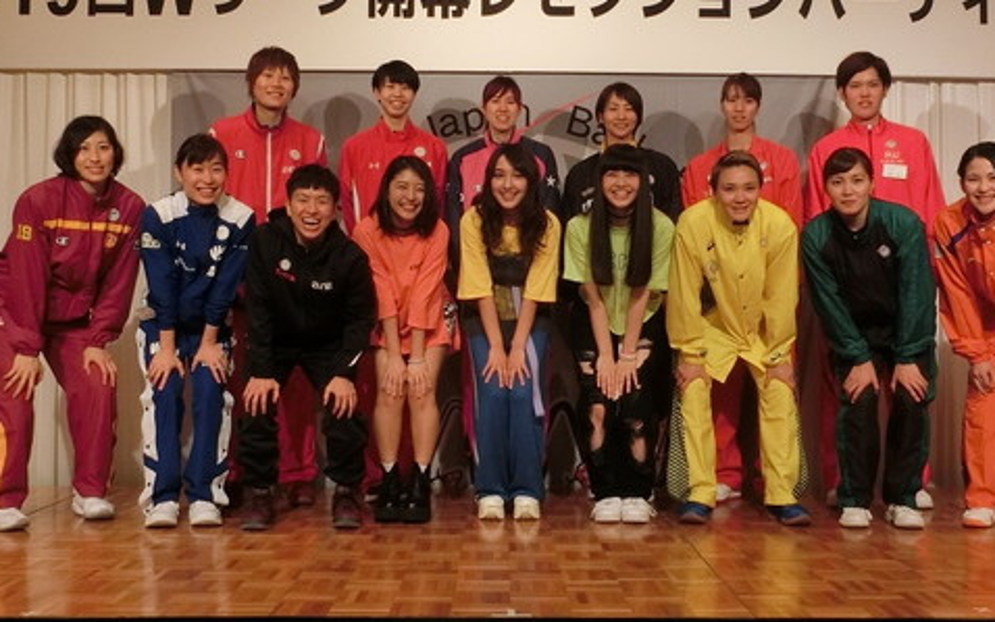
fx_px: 1248
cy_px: 293
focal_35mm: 46
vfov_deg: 28.0
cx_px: 504
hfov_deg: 43.5
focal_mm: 6
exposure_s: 1/60
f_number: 3.9
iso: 400
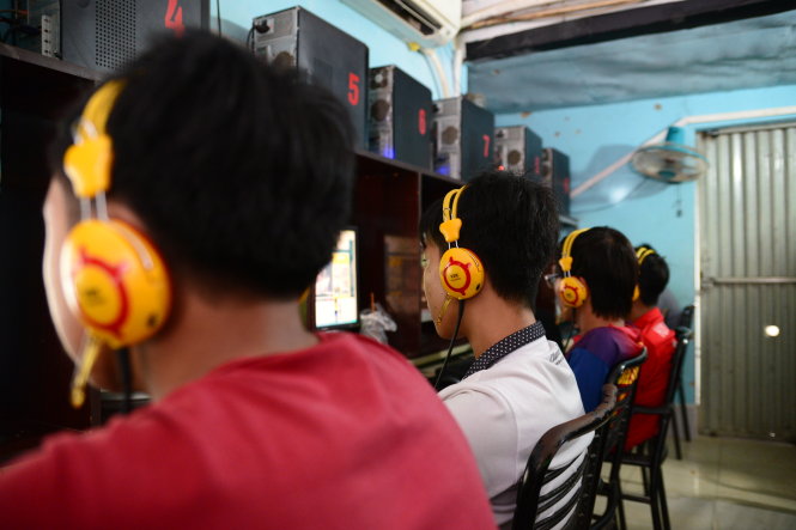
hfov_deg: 65.5
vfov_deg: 46.4
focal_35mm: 28
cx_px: 398
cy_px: 265
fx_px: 619
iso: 2500
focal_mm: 28
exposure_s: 1/50
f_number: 2.8
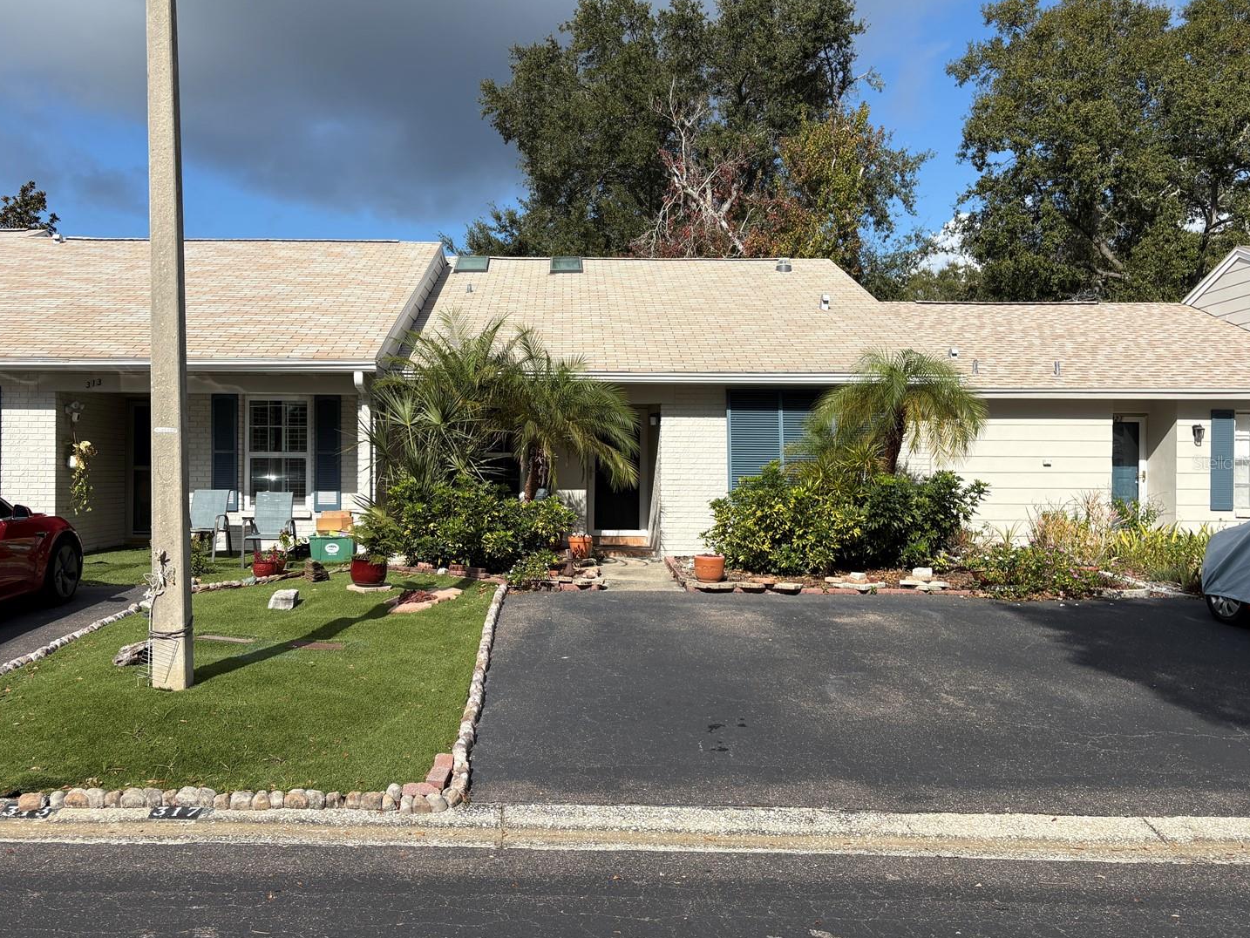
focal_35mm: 29
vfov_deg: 48.2
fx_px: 1047
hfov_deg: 61.6
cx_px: 578
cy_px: 462
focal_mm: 5.96
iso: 50
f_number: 1.6
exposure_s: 1/4608
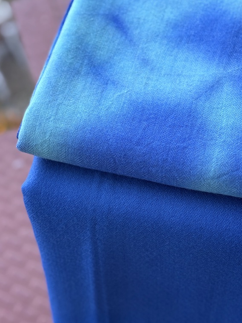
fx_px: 587
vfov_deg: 30.6
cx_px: 125
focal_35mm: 63
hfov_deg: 23.3
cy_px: 117
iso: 50
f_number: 1.78
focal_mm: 6.76
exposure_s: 1/191
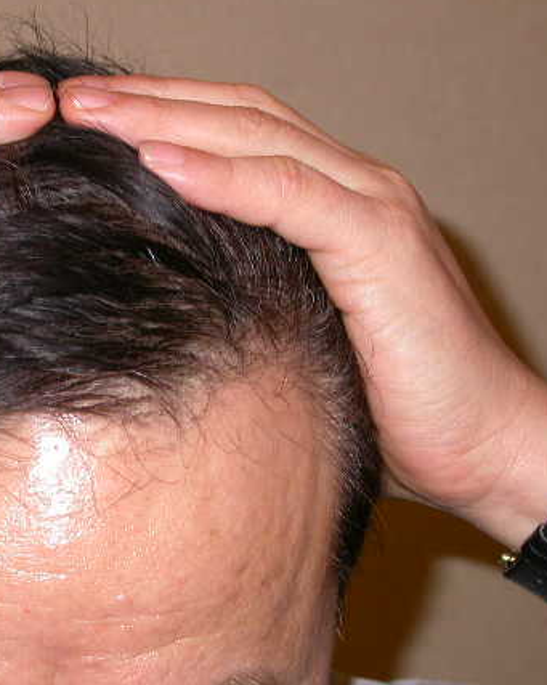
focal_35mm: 120
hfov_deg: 12.7
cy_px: 364
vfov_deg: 16.0
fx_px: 2431
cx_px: 56
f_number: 3.6
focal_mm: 17.1
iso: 100
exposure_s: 1/60.3
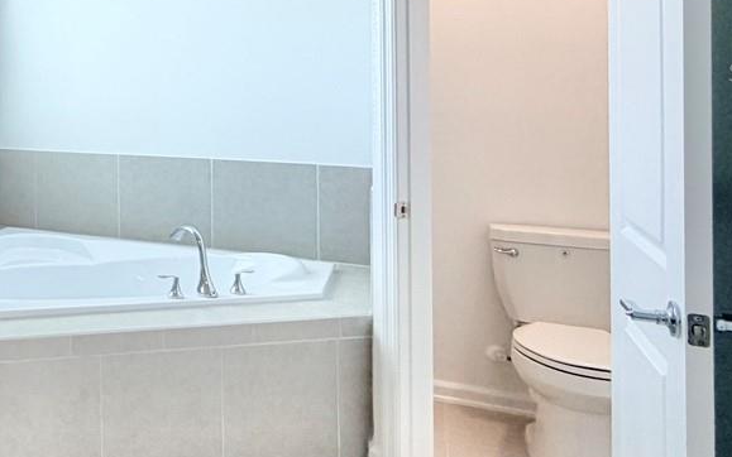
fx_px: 818
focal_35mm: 41
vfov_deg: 30.3
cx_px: -163
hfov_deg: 36.3
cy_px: 72
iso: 125
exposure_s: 1/120
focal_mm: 2.22
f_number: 2.2
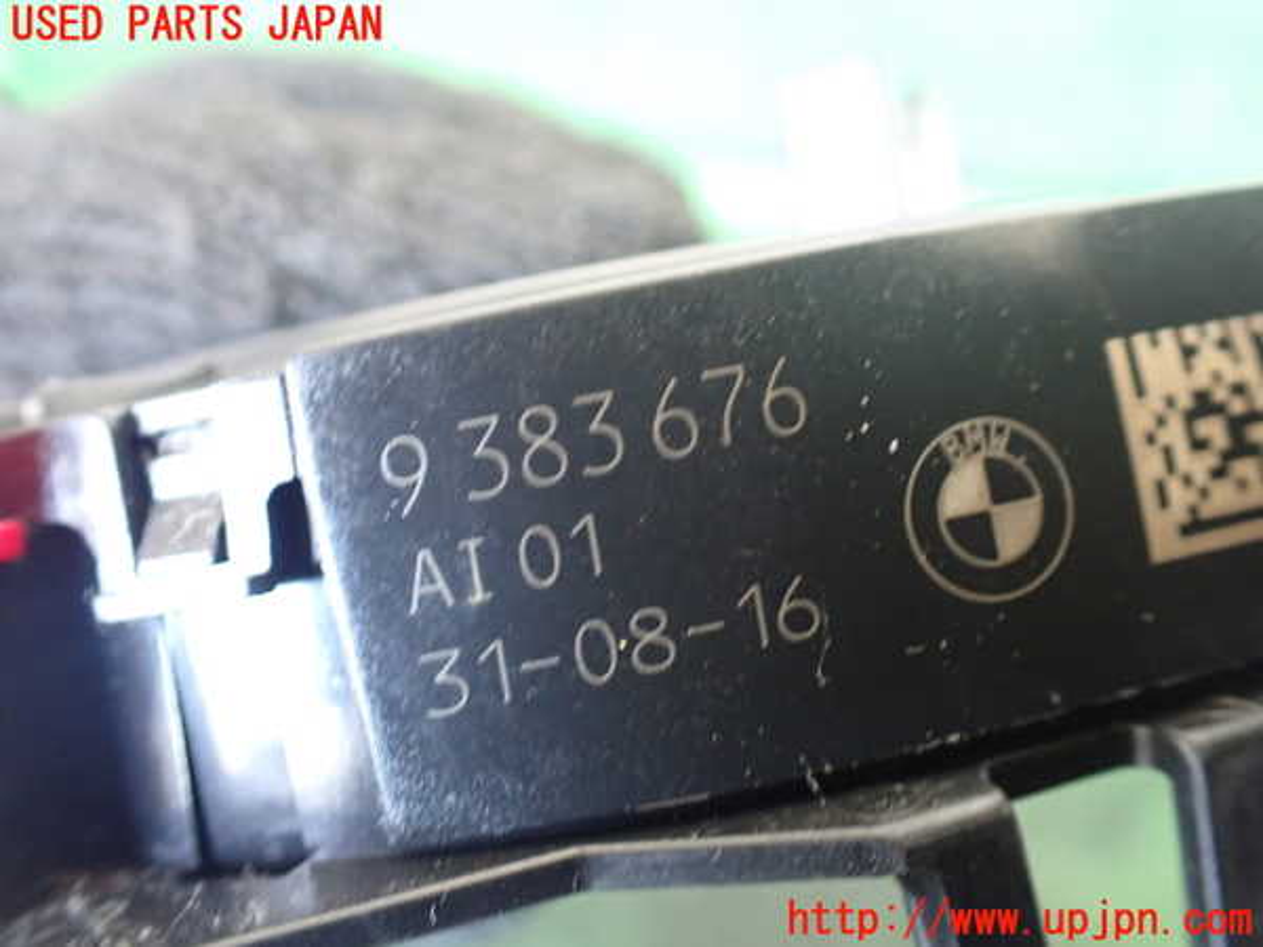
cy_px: 474
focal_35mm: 30
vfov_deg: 46.8
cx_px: 632
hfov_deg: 60.0
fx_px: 1095
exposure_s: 1/30
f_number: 2.3
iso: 800
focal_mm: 5.4
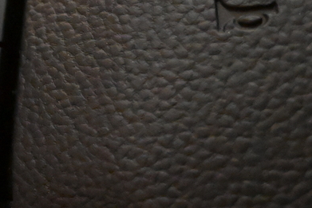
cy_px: 37
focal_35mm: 149
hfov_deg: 12.9
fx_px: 1292
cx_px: -188
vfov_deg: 9.2
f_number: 5
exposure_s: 1/320
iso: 8000
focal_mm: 24
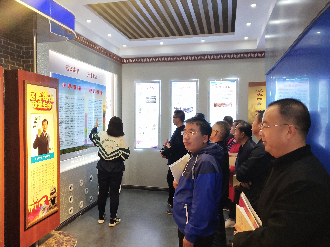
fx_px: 286
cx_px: 165
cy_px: 124
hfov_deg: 60.0
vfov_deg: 46.8
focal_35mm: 30
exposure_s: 1/50
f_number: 1.8
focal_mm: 3.95
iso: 393
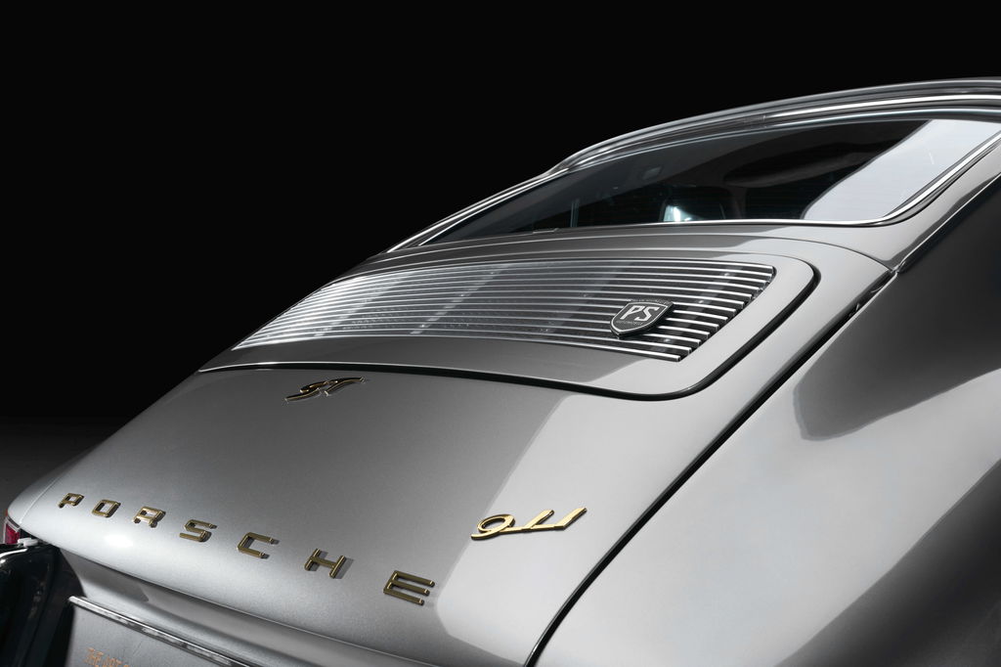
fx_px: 973
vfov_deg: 37.8
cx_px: 500
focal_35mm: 35
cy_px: 334
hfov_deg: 54.4
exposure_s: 1/100
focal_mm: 35
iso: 100
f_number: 11
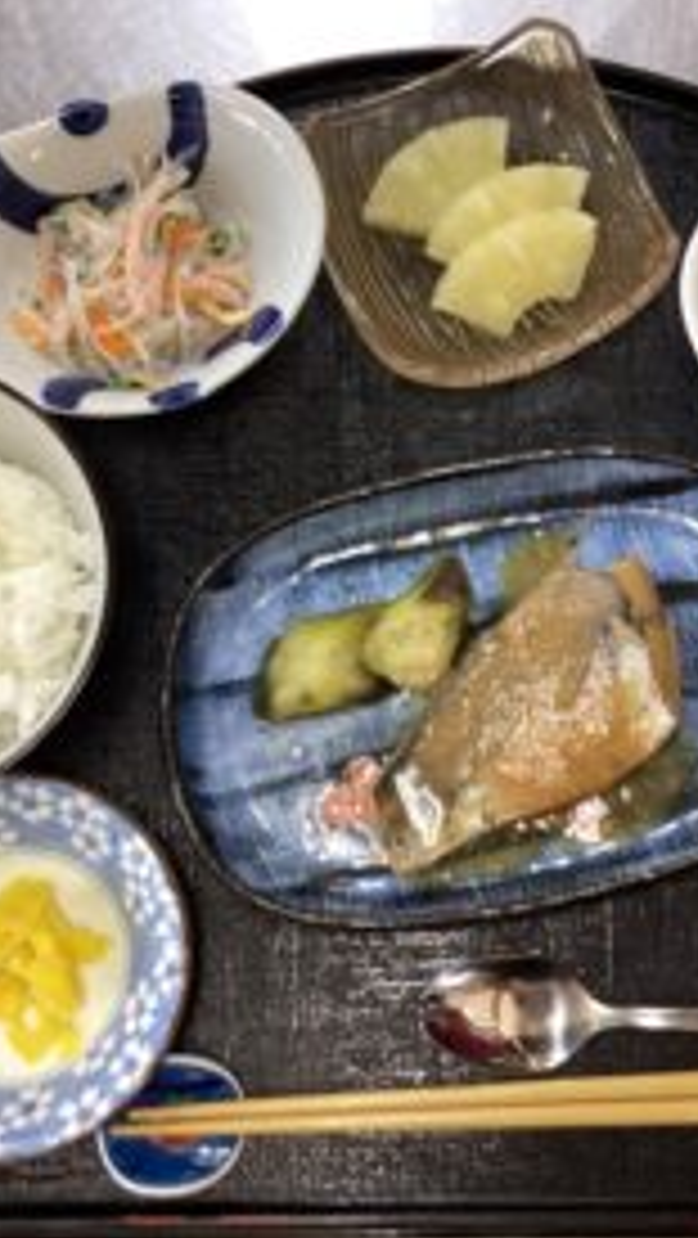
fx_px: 1511
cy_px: 624
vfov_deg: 44.6
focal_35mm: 46
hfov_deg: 25.9
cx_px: 448
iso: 125
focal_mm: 3.3
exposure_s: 1/50
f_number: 2.4
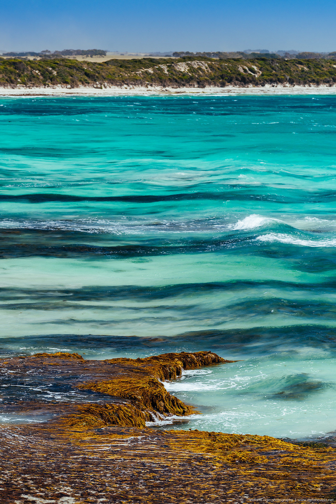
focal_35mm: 160
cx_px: 168
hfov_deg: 8.6
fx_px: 2239
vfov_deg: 12.8
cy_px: 252
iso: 100
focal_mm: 160
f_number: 6.3
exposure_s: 1/200
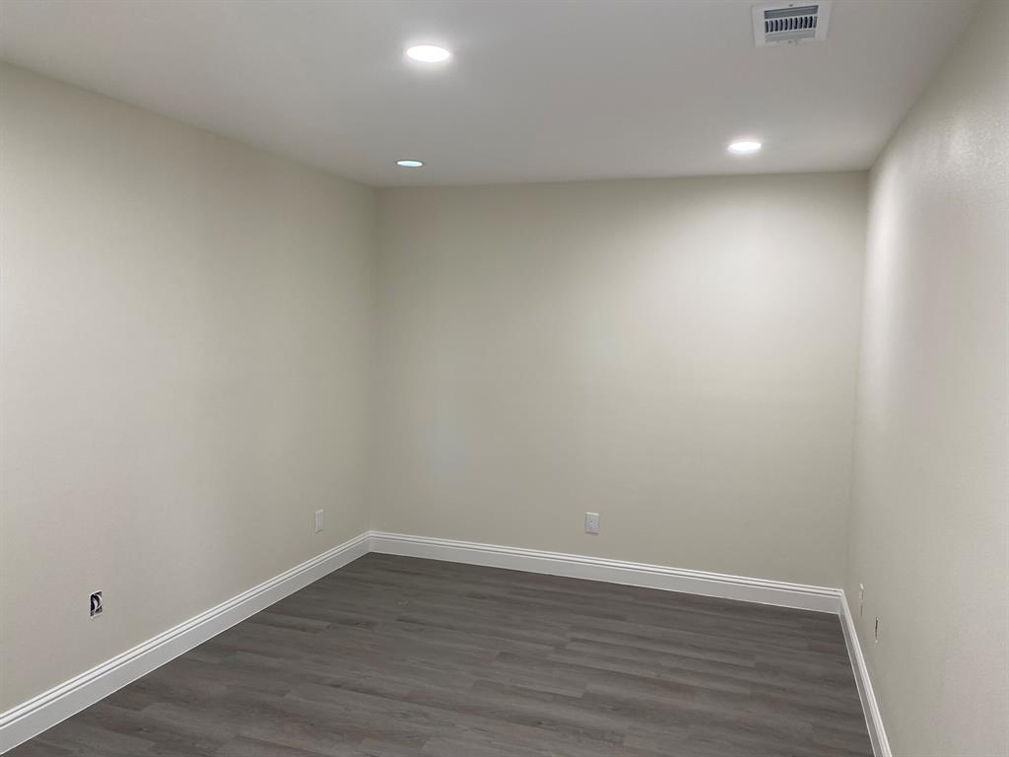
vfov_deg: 53.1
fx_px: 758
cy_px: 378
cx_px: 504
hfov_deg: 67.3
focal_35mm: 26
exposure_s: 1/60
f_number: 1.8
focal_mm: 4.25
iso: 80
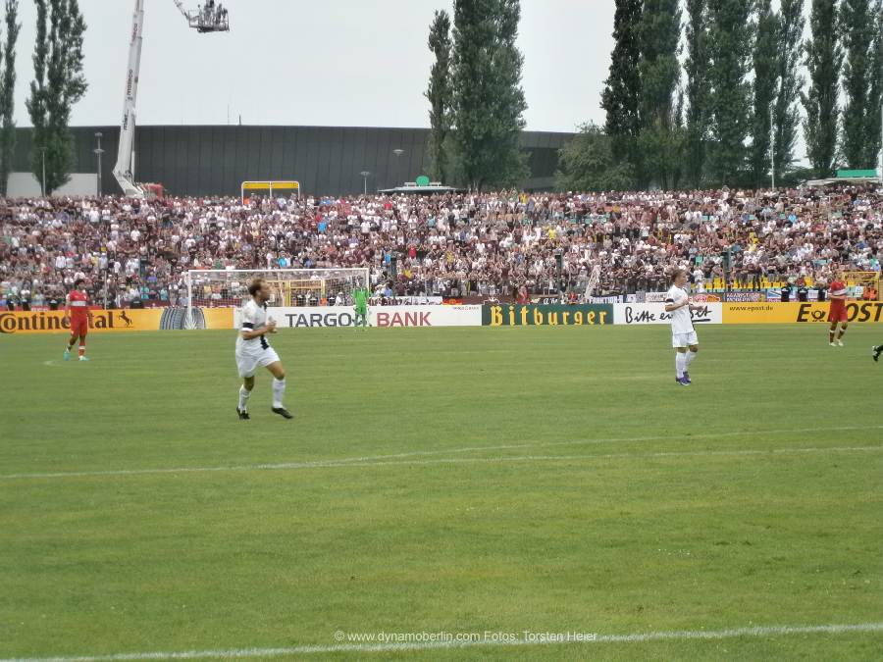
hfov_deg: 19.4
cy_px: 331
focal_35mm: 101
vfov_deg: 14.6
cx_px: 442
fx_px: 2576
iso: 80
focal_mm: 17.8
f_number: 5.4
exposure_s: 1/160
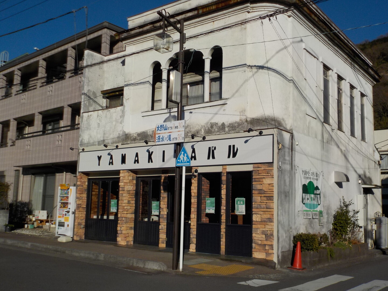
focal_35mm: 38
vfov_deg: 37.7
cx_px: 194
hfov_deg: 49.0
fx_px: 426
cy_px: 146
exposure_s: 1/800
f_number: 7.3
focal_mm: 5.2
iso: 125
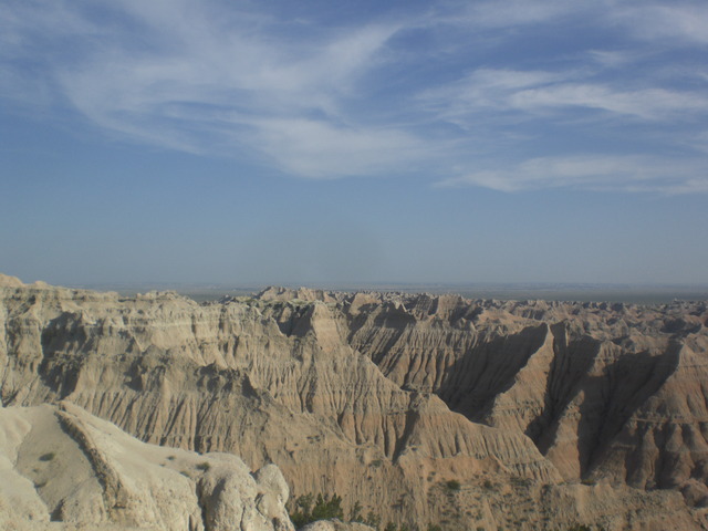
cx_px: 354
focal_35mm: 38
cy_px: 266
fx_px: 777
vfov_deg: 37.7
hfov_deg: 49.0
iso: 50
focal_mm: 6.3
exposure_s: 1/500
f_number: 4.4
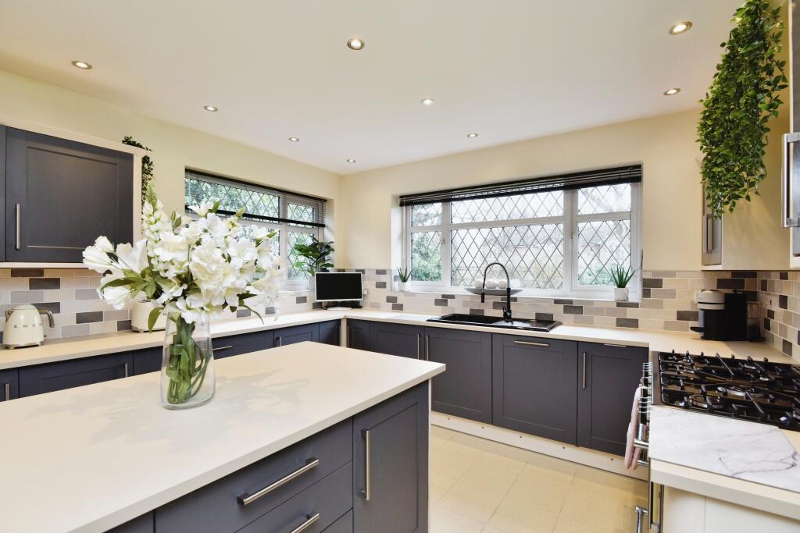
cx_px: 400
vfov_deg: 73.8
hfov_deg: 96.7
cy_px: 266
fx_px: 356
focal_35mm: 16
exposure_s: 1/40
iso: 500
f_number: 7.1
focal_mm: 16
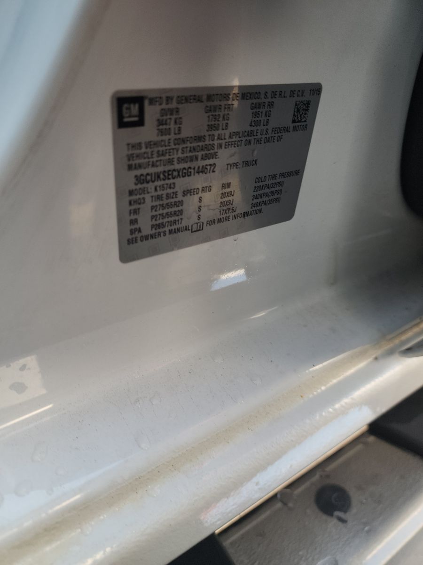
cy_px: 282
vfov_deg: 73.9
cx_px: 212
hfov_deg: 58.9
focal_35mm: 23
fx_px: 375
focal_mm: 6.4
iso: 83
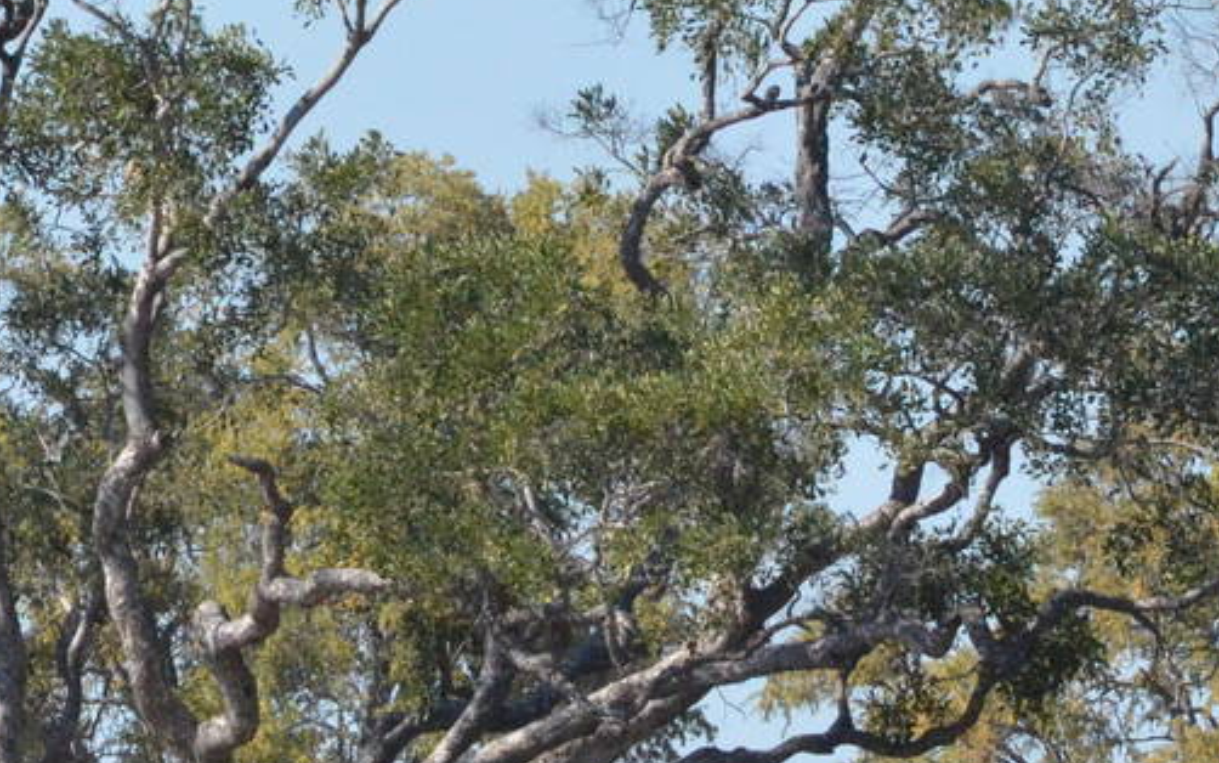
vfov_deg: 1.2
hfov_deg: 1.9
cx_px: -187
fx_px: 37183
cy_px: 335
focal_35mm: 1119
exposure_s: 1/2500
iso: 2500
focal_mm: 230
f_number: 13
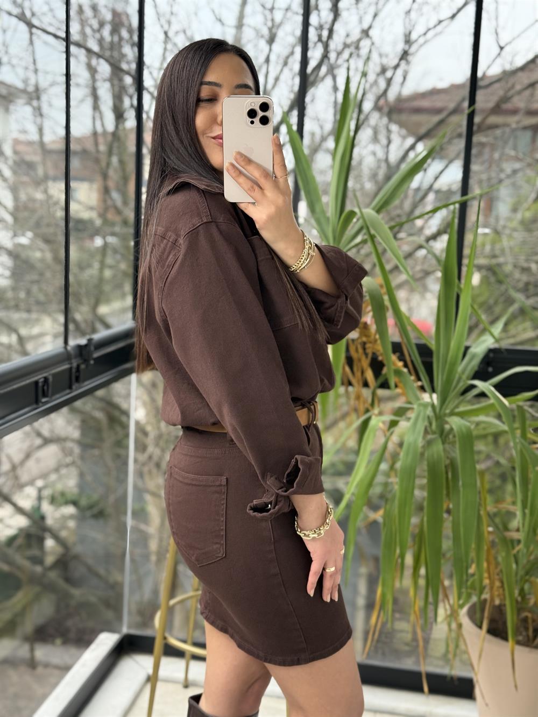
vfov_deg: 39.7
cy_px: 358
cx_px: 269
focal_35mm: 48
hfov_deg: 30.3
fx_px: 995
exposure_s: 1/249
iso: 64
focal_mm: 6.76
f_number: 1.78
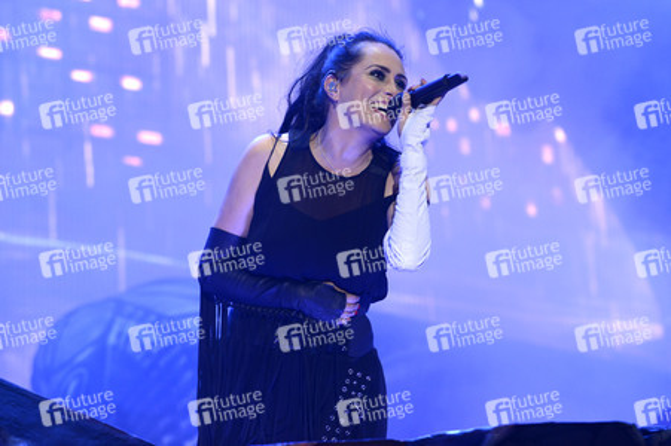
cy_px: 223
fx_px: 2235
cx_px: 336
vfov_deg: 11.4
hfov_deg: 17.1
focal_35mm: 120
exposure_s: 1/250
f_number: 4
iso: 1250
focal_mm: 120
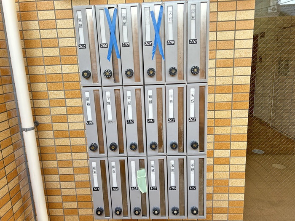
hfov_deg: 67.3
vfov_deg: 53.1
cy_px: 110
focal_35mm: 26
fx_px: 222
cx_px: 148
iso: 64
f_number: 1.5
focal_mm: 5.7
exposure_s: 1/121
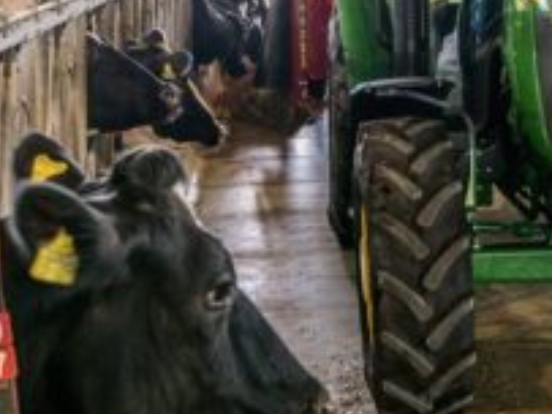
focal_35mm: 69
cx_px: 370
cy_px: 18
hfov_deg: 28.0
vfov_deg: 20.7
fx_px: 1100
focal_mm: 36
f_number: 6.3
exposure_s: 1/60
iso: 200
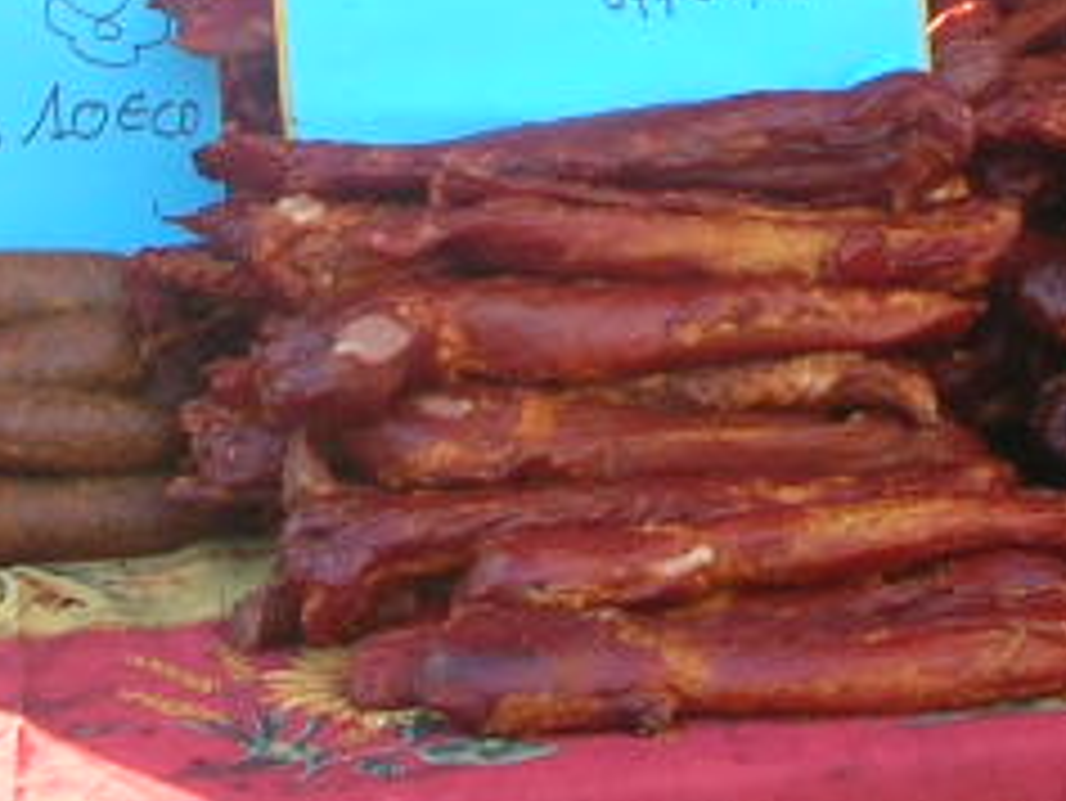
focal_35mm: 151
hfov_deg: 13.1
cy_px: -423
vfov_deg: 9.5
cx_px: 594
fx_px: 4652
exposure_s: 1/90.1
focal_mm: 5.8
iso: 50
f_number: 2.8
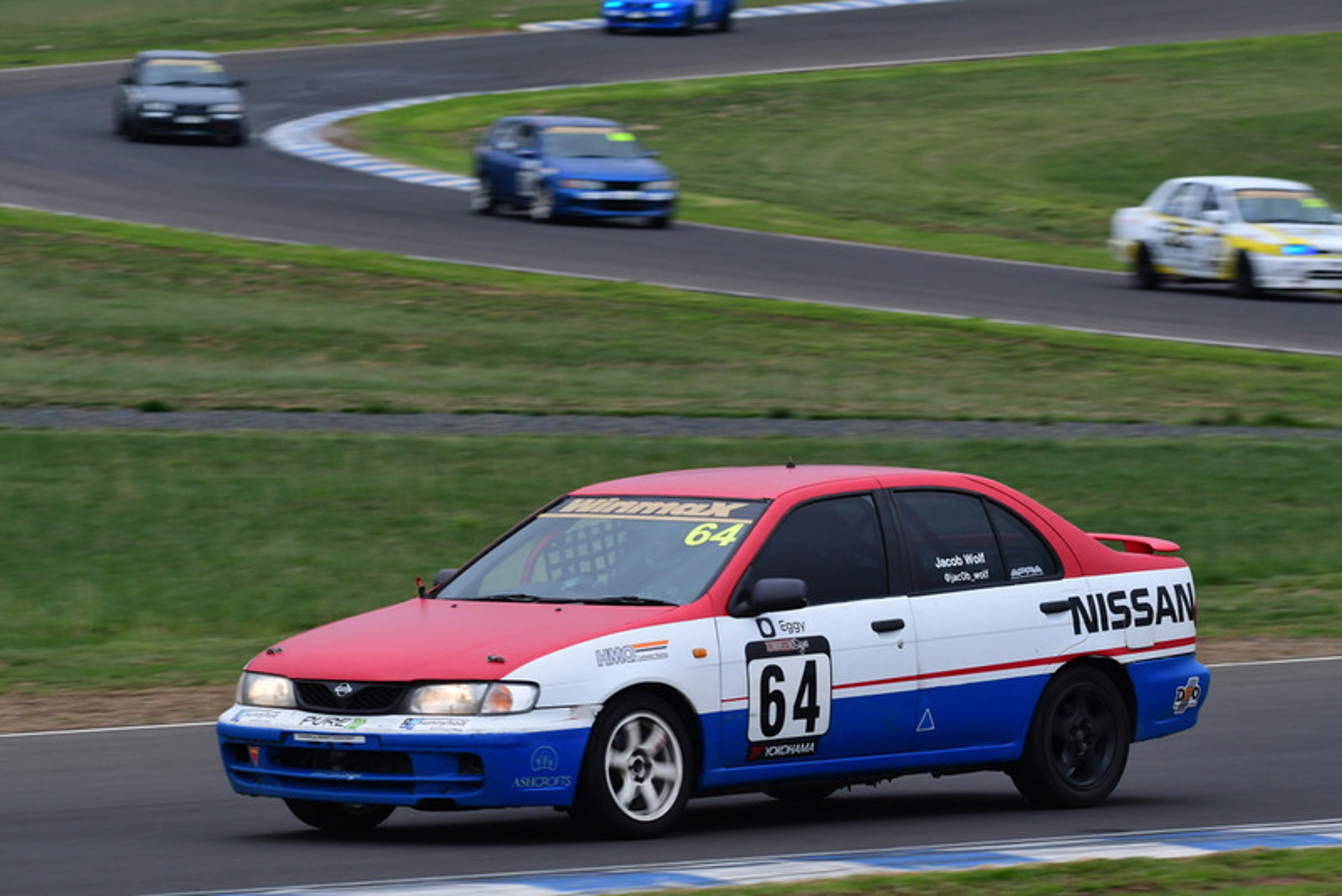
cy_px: 448
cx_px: 671
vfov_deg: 4.6
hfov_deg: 6.9
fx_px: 11187
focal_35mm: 300
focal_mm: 200
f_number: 10
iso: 640
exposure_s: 1/200
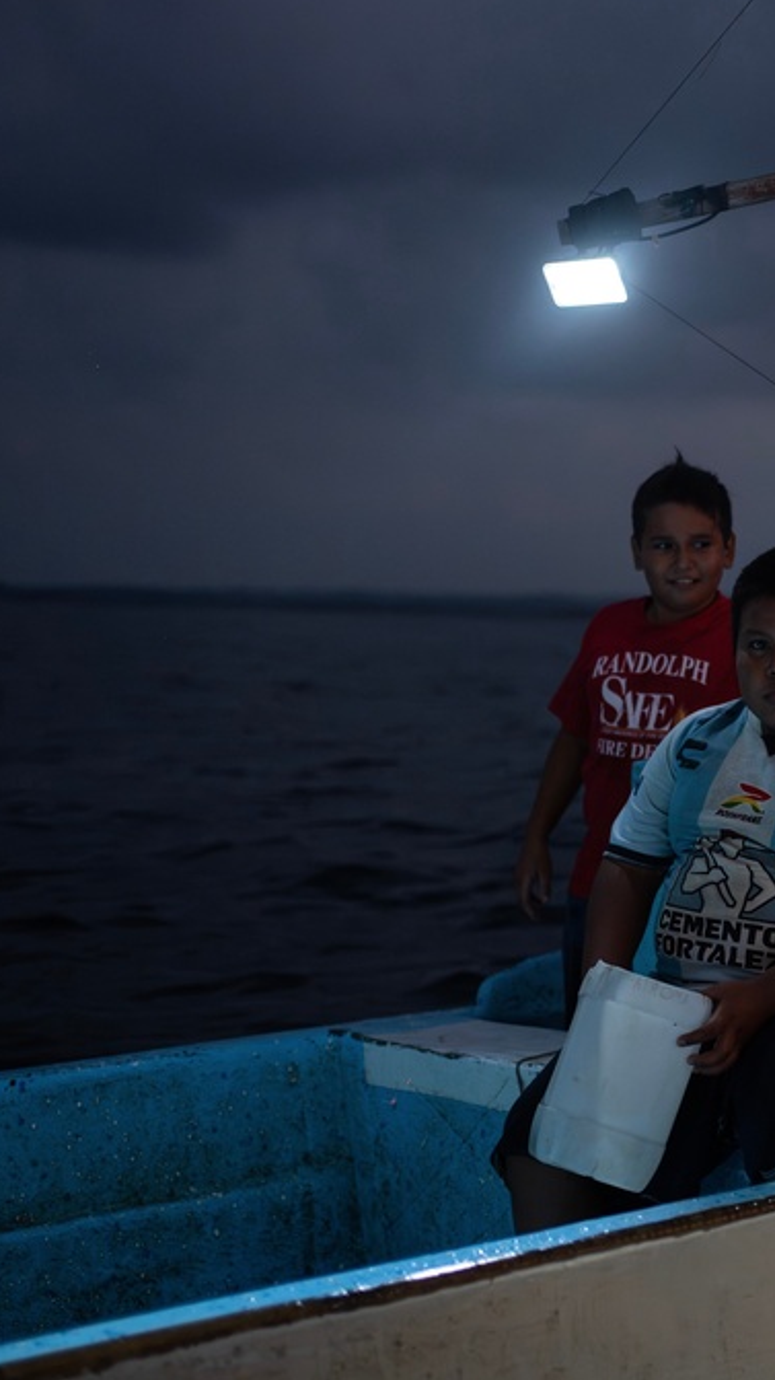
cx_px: 939
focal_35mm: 56
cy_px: 684
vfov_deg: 37.2
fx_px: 2048
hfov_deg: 20.1
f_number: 1.8
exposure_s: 1/320
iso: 1600
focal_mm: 35
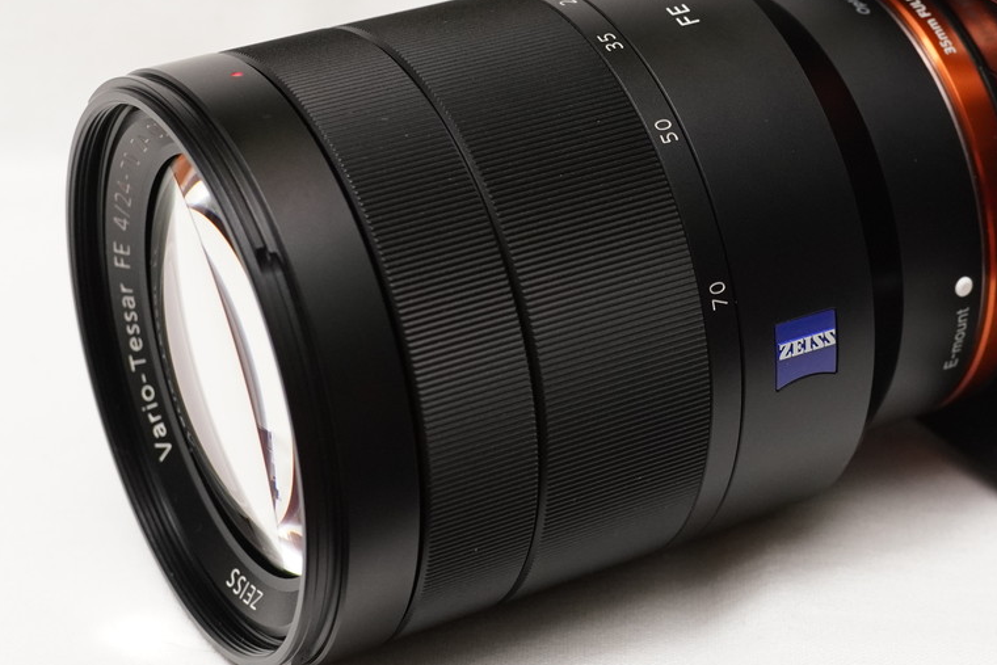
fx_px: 2797
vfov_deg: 13.5
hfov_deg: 19.9
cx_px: 854
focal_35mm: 101
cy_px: 146
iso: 1000
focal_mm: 32
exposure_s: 1/60
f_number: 5.6
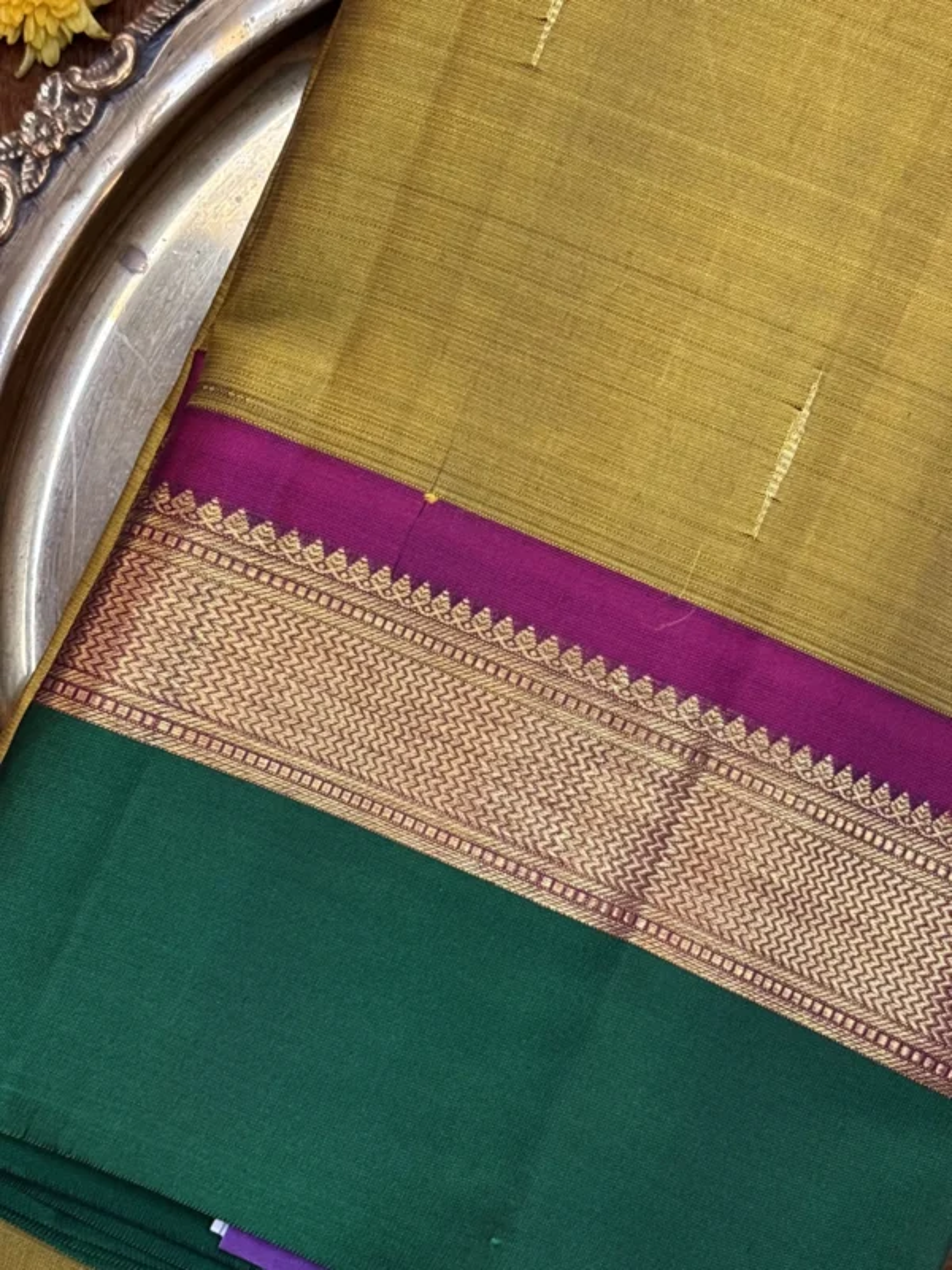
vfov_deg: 36.8
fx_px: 1907
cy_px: 635
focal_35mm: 52
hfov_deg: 28.0
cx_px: 476
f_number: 1.6
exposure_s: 1/33
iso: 125
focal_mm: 5.96
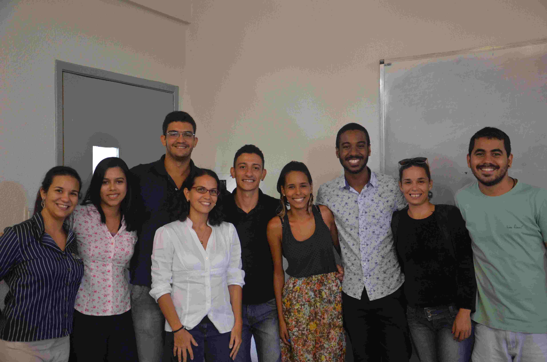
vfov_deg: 34.1
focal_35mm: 39
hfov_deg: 49.6
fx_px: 591
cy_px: 181
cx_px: 274
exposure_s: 1/50
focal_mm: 26
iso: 800
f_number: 4
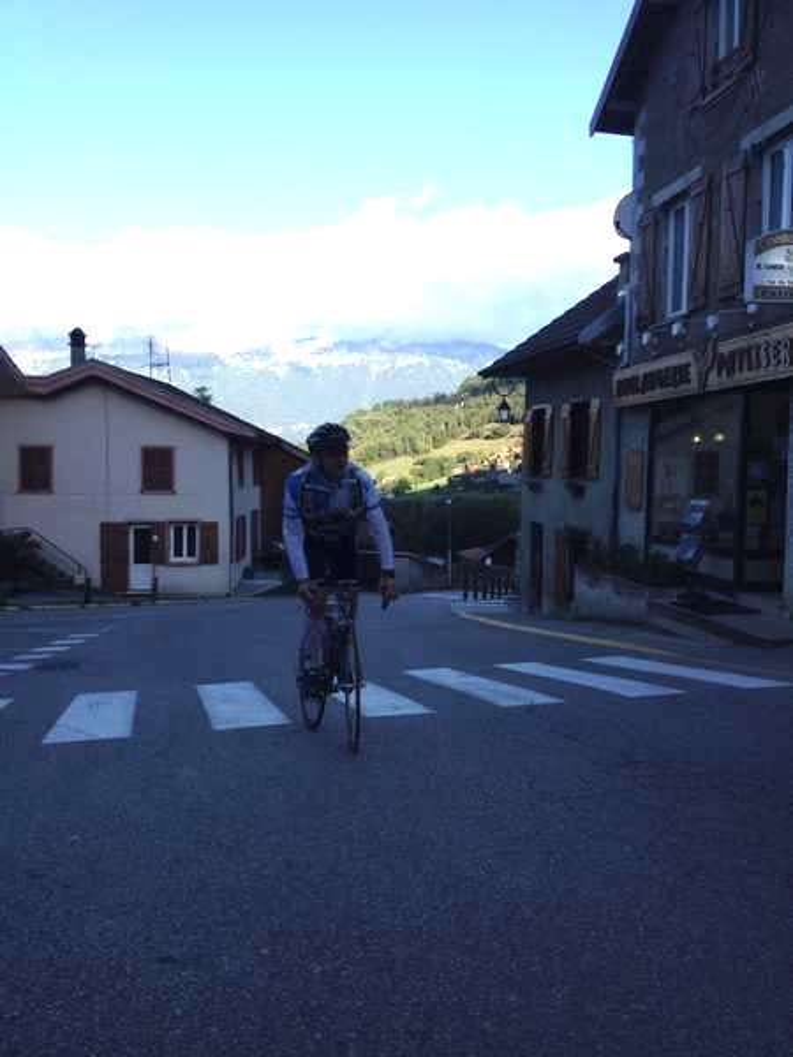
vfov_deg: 52.6
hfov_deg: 40.7
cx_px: 396
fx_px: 1069
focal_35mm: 35
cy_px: 528
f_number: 2.4
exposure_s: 1/690
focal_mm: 4.28
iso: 50
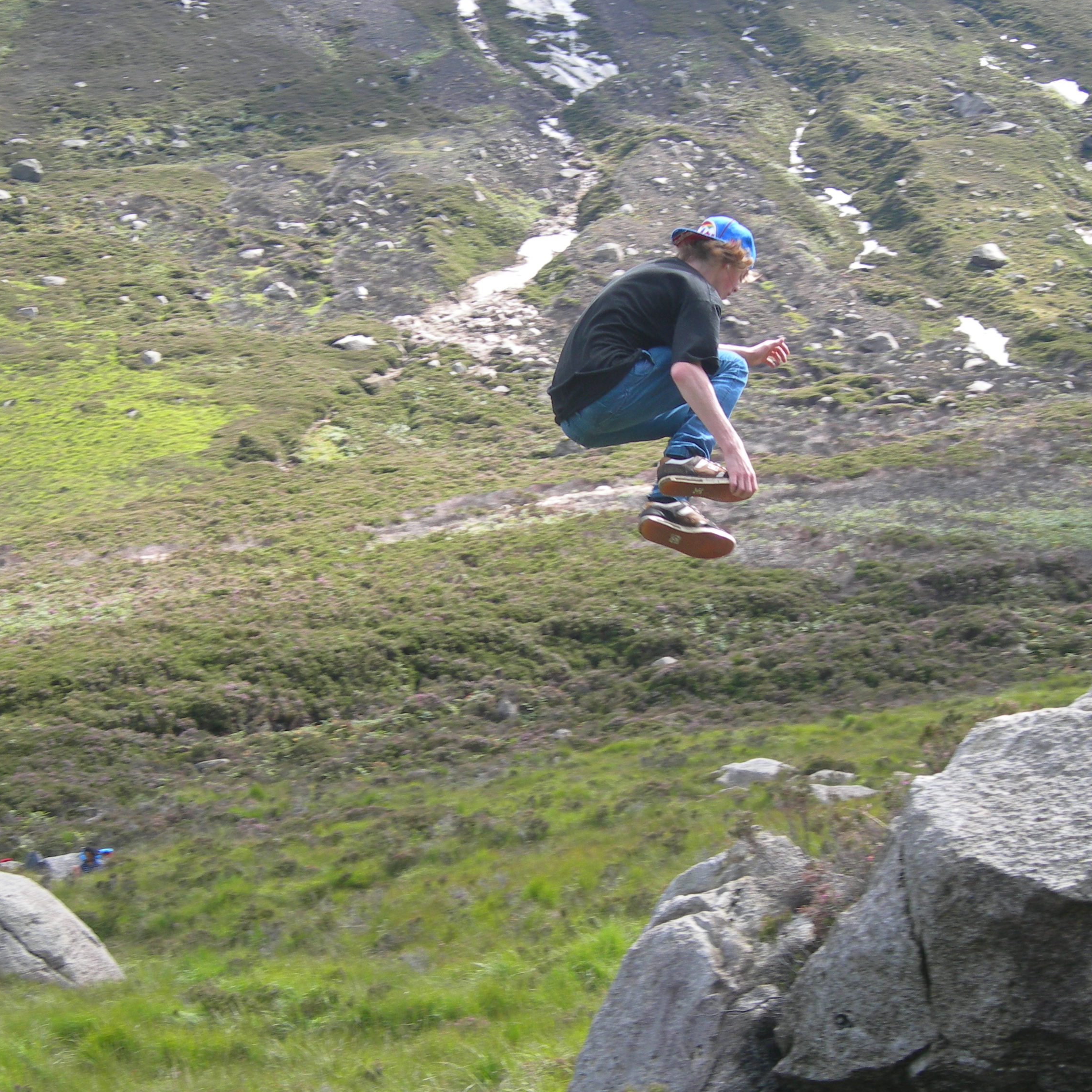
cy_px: 549
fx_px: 2177
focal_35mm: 61
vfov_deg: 28.2
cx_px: 529
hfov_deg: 28.2
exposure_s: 1/190
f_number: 3.2
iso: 50
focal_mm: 10.6
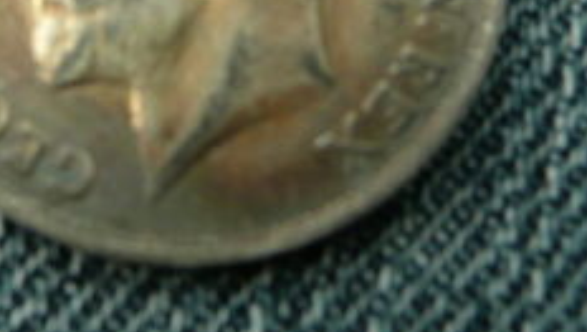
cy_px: -46
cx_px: 116
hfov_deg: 25.7
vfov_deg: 14.6
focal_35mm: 81
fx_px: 1262
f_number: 3.4
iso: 100
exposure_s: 1/80
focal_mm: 4.9
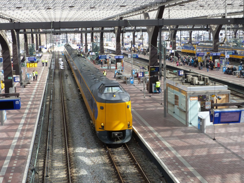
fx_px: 444
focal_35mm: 63
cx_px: 122
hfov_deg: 30.7
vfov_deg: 23.3
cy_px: 92
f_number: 7.1
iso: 100
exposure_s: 1/40
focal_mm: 11.4
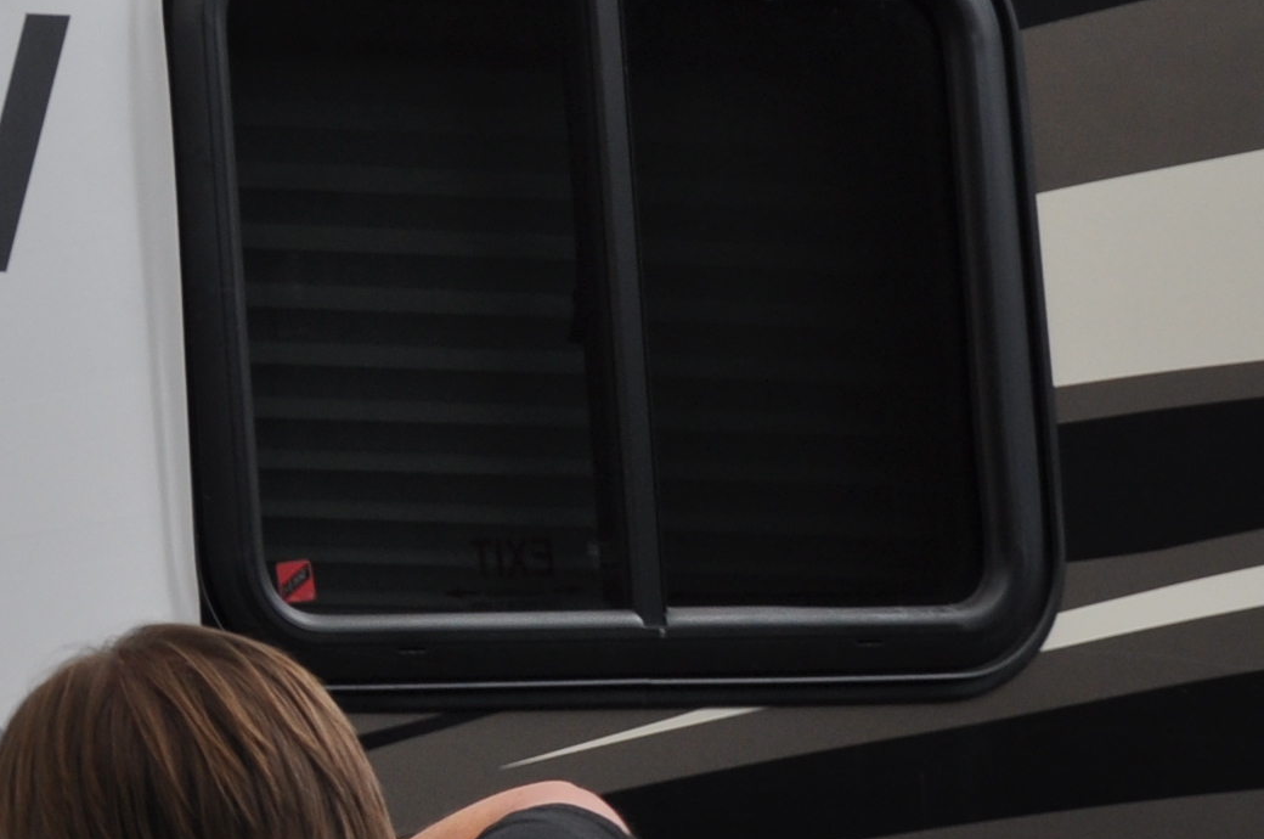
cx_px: -1011
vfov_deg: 6.9
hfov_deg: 9.9
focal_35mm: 198
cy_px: 784
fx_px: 6941
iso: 200
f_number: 6.3
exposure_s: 1/160
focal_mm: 32
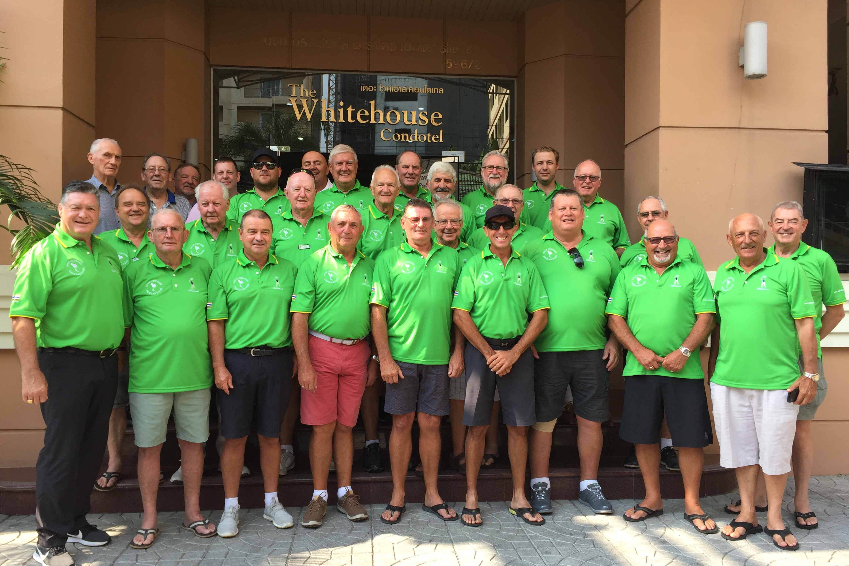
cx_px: 435
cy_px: 293
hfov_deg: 60.3
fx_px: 731
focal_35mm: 31
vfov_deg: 42.3
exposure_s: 1/347
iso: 32
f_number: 2.2
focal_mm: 4.15
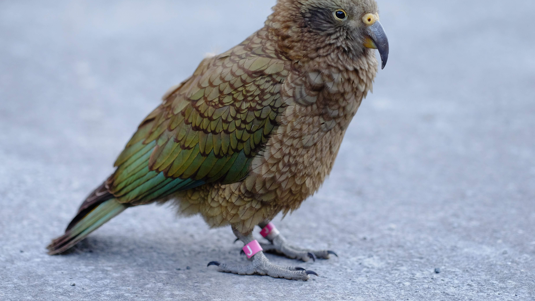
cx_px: 267
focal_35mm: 142
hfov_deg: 15.1
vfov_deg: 8.5
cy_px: 132
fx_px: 2014
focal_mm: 90
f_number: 2
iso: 1250
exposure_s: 1/500
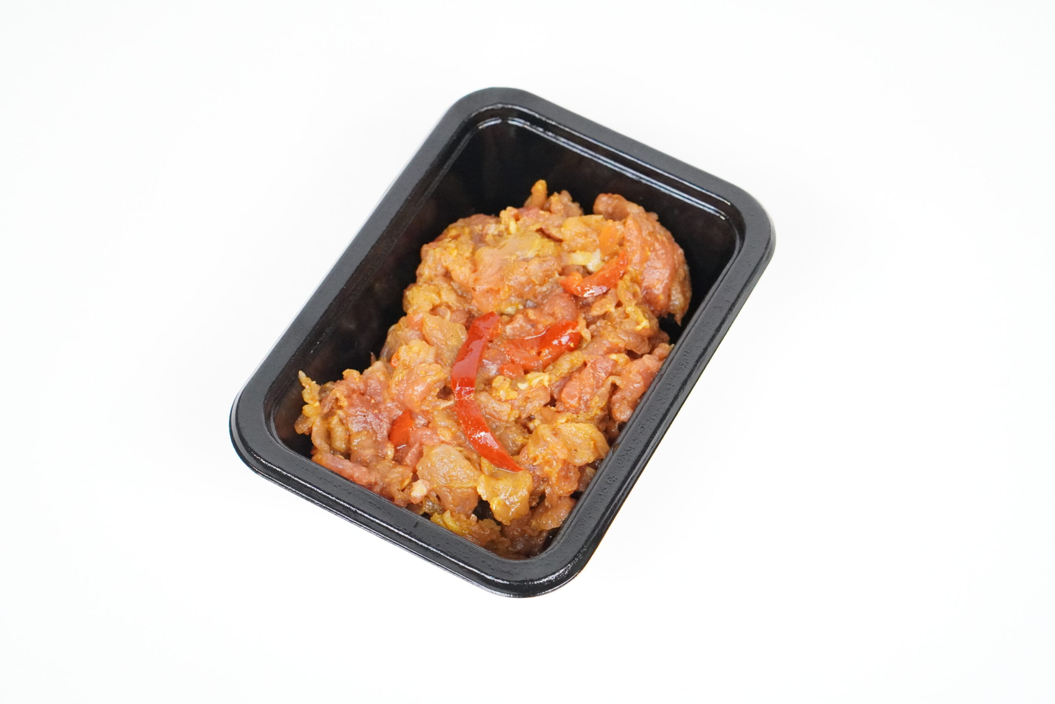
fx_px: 2198
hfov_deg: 27.0
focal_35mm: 75
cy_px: 352
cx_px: 528
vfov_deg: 18.2
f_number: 5.6
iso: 8000
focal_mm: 50
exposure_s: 1/200
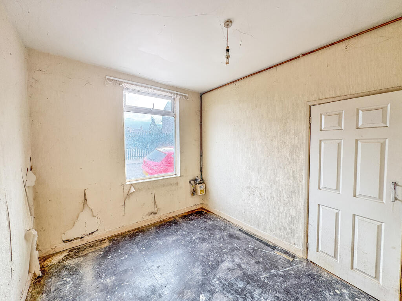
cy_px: 150
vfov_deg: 85.7
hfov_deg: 102.1
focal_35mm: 14
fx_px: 163
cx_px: 201
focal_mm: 2.22
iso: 200
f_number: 2.2
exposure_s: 1/100
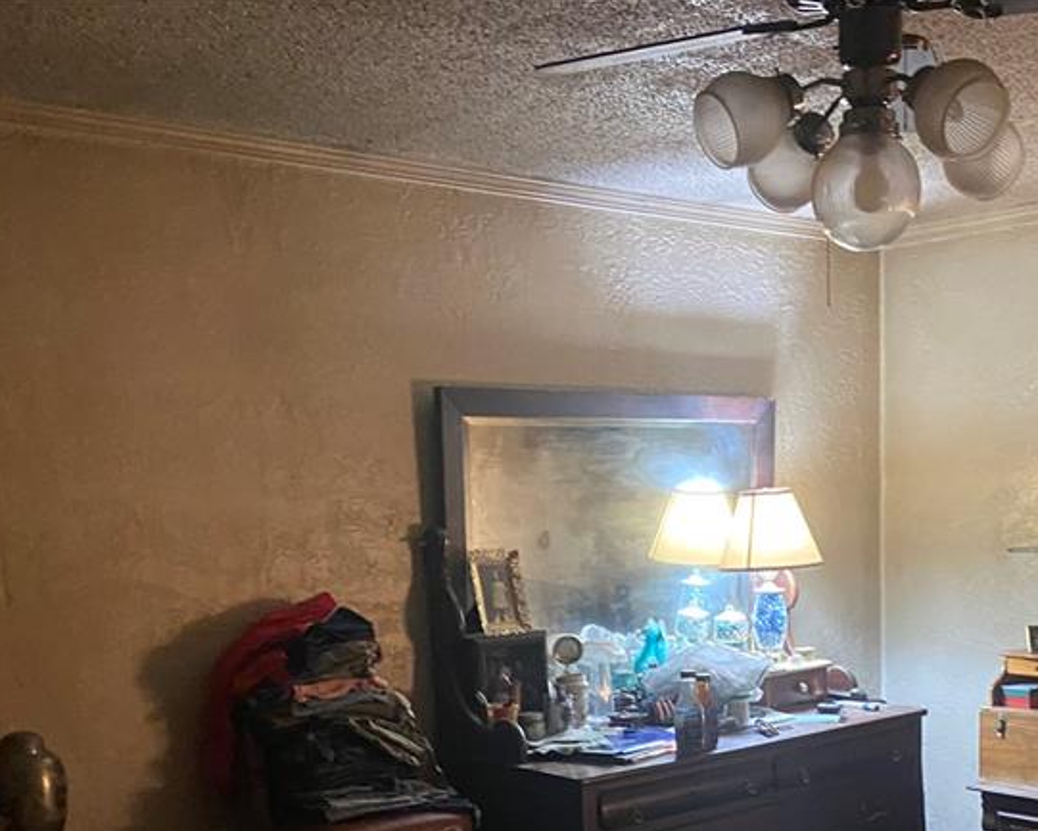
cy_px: 733
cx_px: 748
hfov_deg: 38.0
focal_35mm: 48
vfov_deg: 30.2
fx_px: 1475
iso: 640
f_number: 1.8
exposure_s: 1/30
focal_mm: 4.25
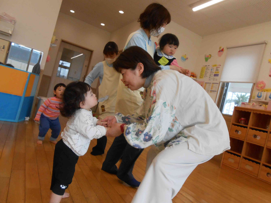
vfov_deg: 53.1
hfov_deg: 67.3
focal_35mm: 26
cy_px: 102
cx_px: 136
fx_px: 204
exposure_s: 1/250
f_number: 3.5
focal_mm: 4.6
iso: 250
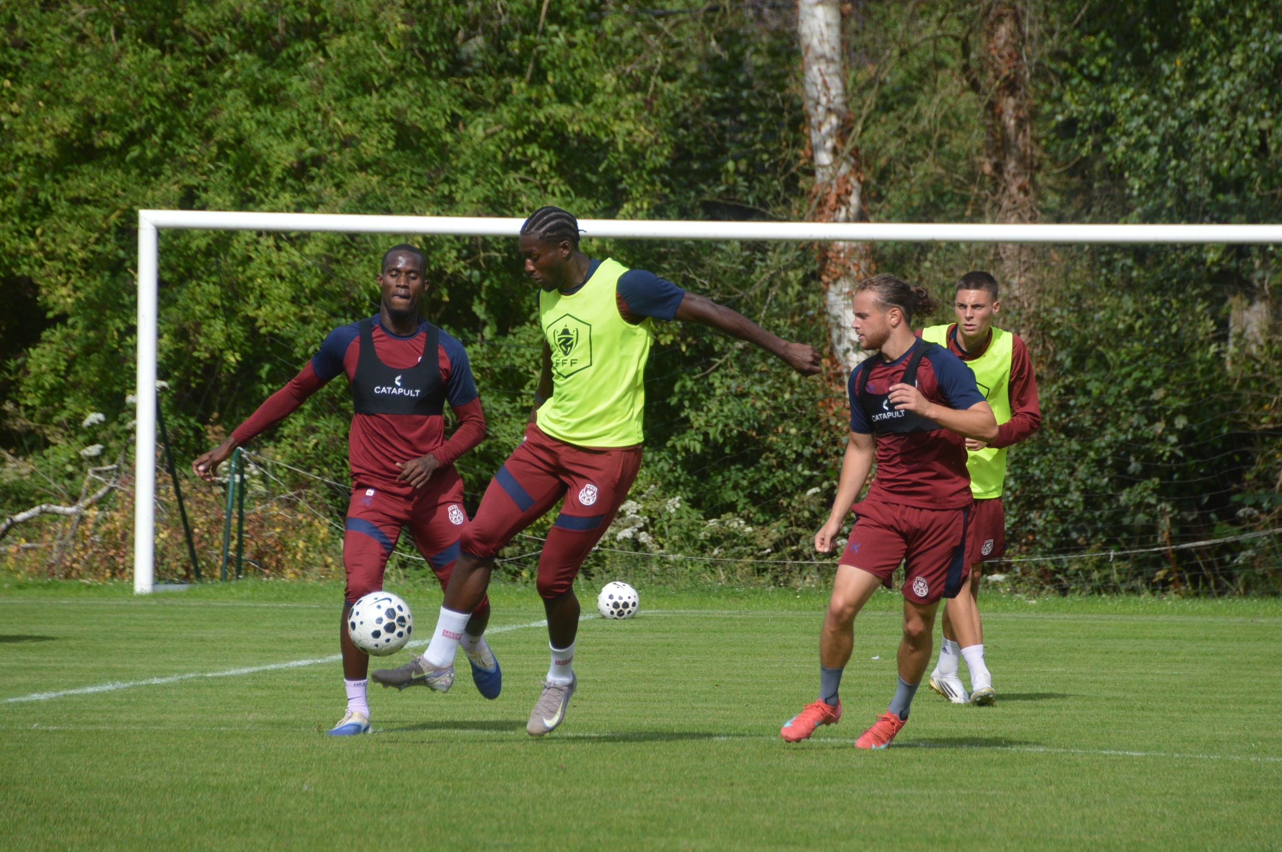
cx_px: 641
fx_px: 9873
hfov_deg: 7.4
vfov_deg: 4.9
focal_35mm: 278
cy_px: 426
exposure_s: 1/1600
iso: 400
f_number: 6.3
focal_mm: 185
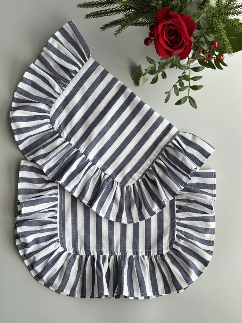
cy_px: 162
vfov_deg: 39.7
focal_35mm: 48
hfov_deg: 30.3
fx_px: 447
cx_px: 121
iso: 50
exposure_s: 1/160
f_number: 1.78
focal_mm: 6.76
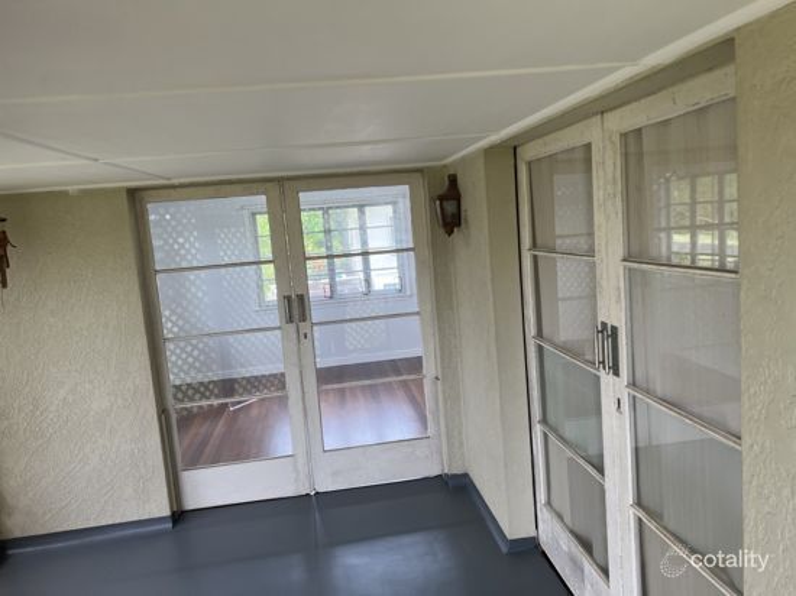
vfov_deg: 53.0
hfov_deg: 67.3
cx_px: 398
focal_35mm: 26
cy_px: 298
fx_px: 598
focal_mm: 5.7
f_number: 1.5
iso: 64
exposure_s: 1/152
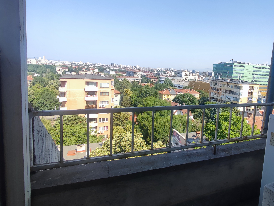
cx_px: 171
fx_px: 174
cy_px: 92
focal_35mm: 22
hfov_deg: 75.0
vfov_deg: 61.0
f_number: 2.2
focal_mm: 1.65
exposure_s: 1/690
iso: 50
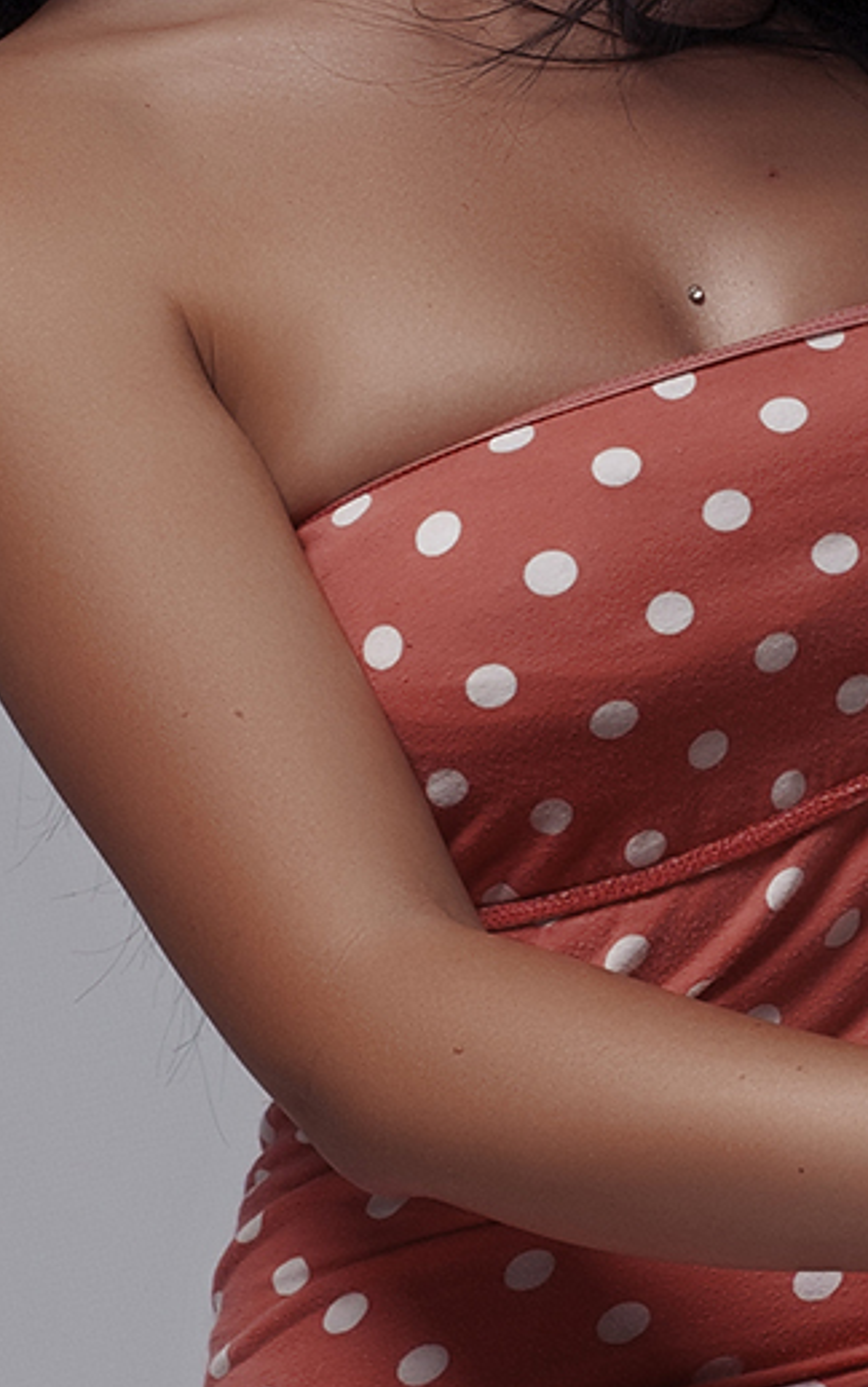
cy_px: 817
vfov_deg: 8.9
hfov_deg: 5.6
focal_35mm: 236
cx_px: 659
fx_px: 8927
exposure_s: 1/500
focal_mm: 50
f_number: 13
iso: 200
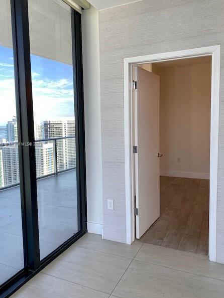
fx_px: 241
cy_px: 144
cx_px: 104
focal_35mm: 28
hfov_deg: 49.7
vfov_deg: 63.4
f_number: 1.8
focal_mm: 4.25
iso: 50
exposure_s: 1/120
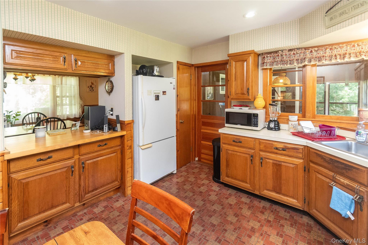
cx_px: 184
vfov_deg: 77.3
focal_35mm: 15
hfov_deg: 100.4
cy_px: 122
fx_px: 153
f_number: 5.6
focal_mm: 10
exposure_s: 1/60
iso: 2800
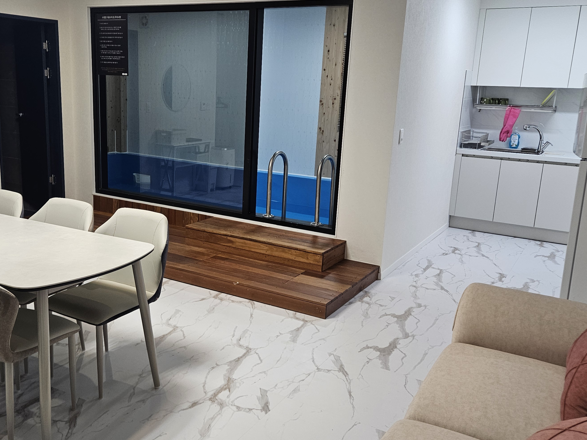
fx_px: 593
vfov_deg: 40.7
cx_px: 237
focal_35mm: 35
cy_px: 224
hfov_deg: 52.3
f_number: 1.8
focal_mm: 5.4
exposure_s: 1/120
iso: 160
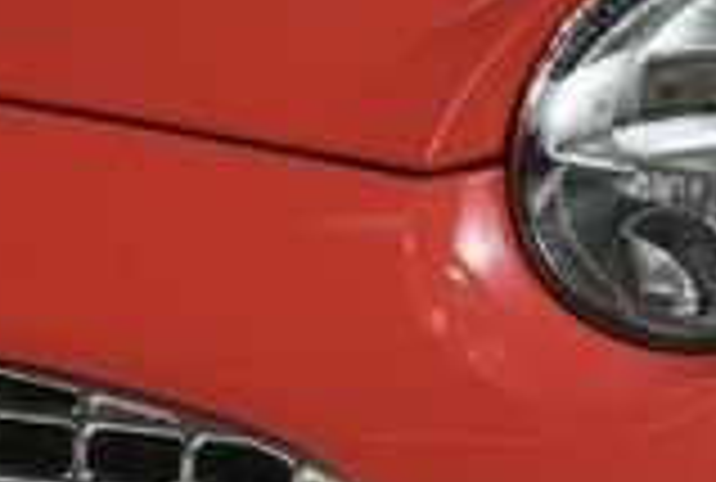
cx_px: 937
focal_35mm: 373
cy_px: -14
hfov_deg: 5.5
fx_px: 7440
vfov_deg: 3.7
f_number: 13
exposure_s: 1/160
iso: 100
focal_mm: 29
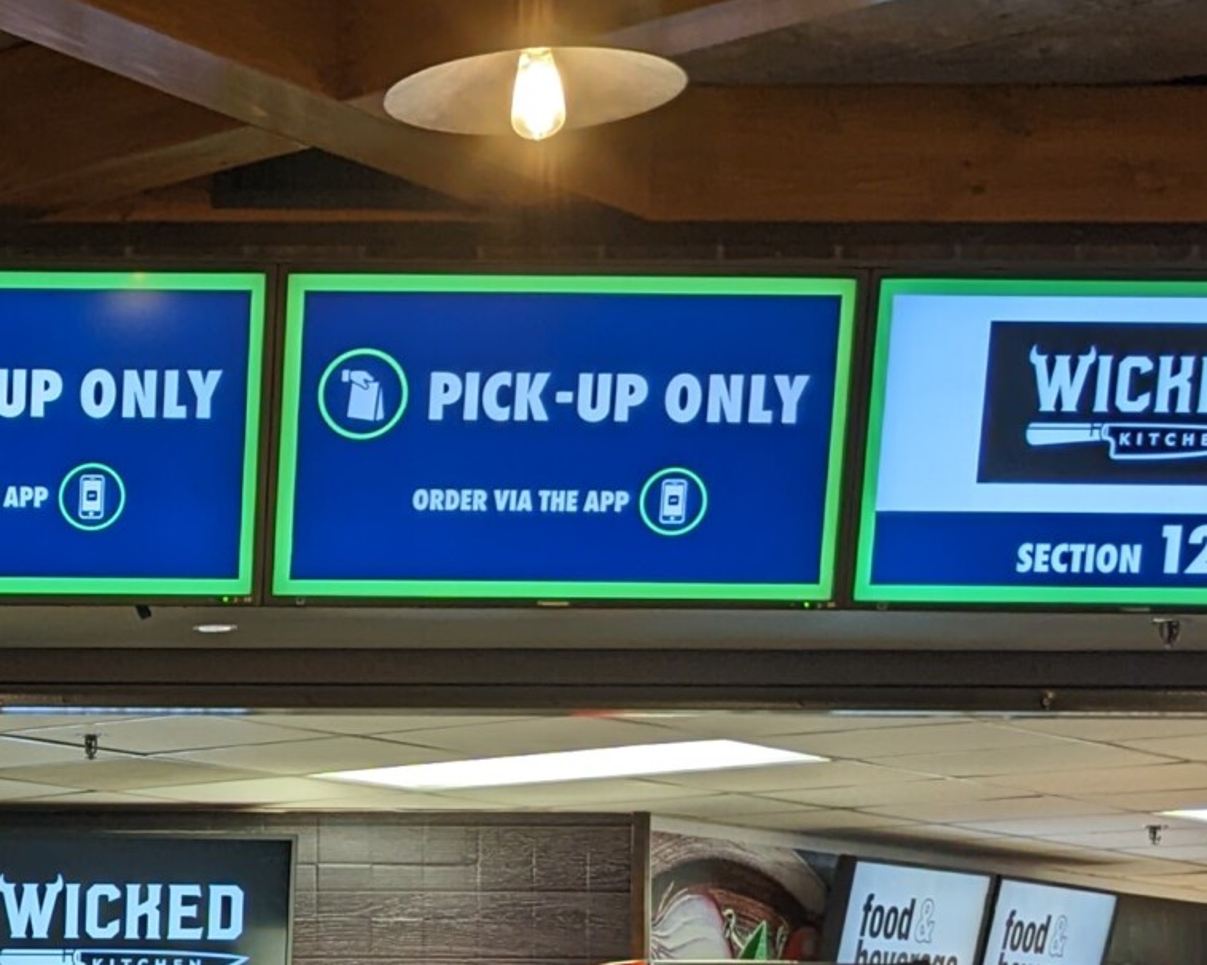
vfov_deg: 16.8
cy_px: 1016
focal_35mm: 89
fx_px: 3178
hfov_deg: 20.0
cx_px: -280
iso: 82
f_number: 1.73
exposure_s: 1/120
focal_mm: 4.38
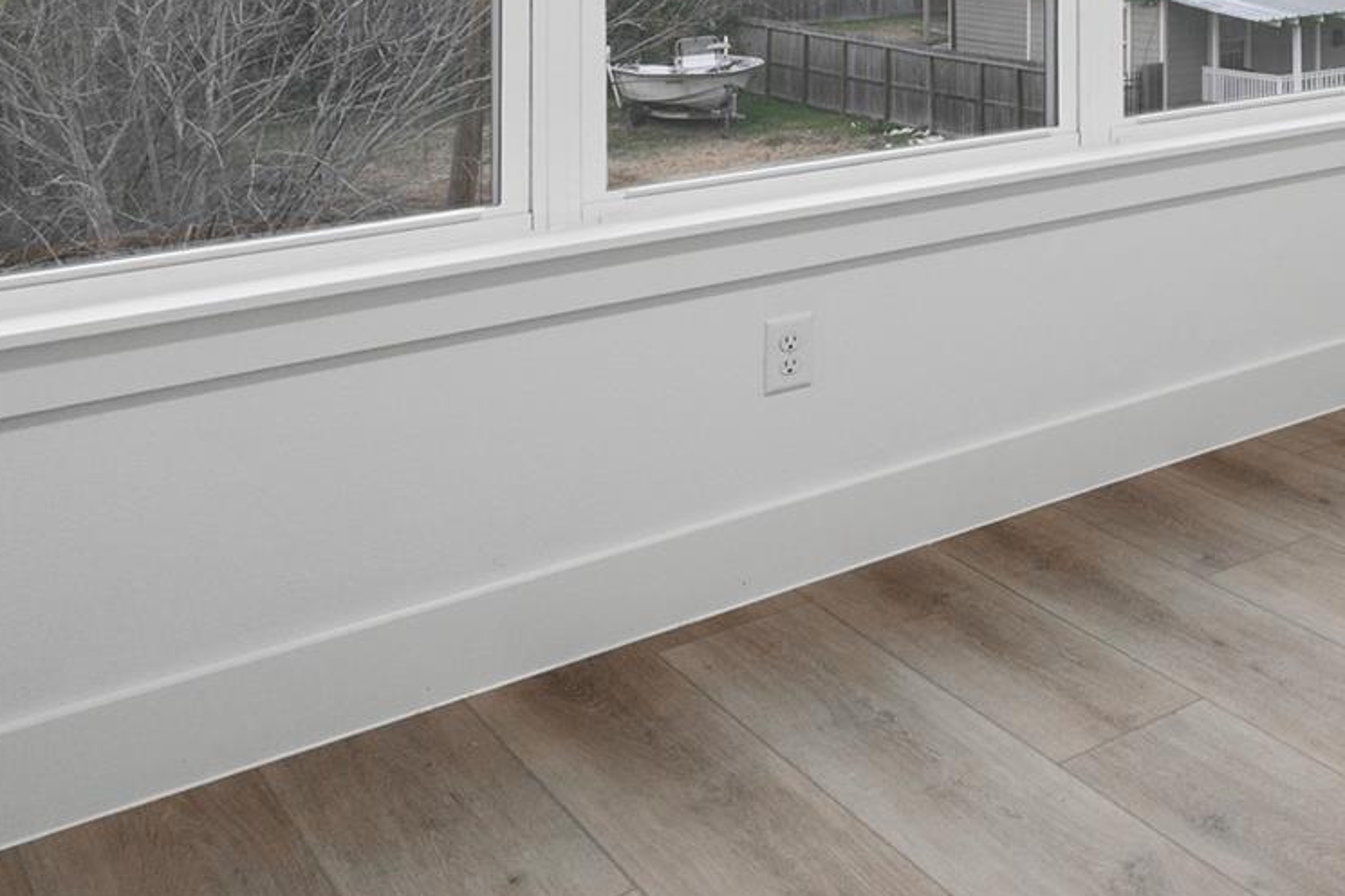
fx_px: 1643
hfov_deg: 34.2
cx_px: 1677
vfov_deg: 27.0
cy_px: -176
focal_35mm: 44
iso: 200
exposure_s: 1/2
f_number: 9
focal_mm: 16
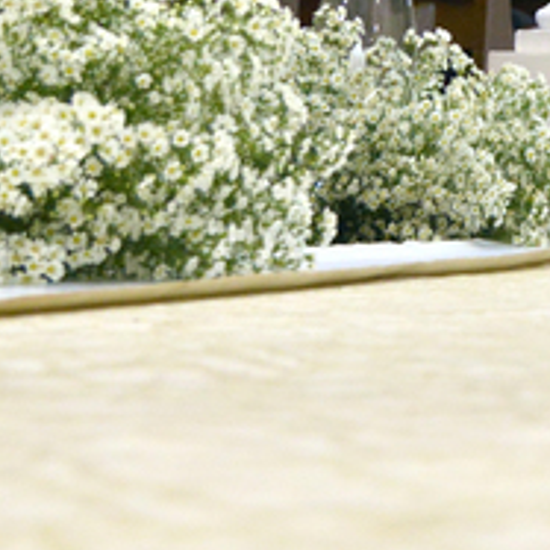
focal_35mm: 169
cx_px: 1309
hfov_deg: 9.3
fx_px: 3038
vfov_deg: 9.9
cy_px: -378
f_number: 5
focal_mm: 31
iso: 1600
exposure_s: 1/100
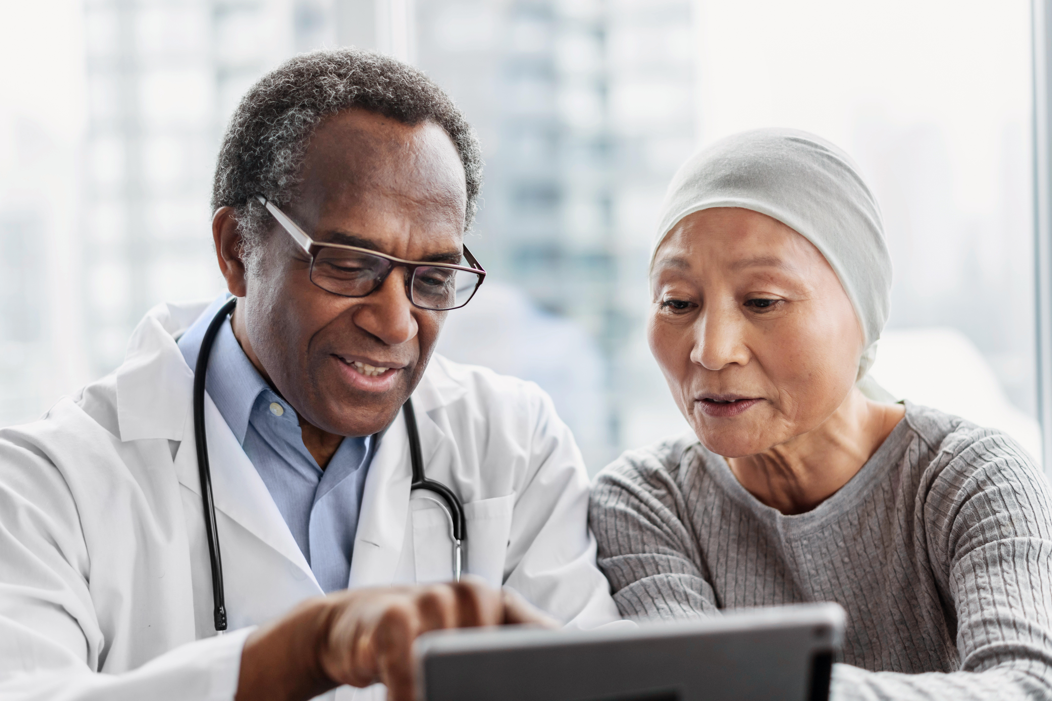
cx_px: 526
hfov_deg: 39.6
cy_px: 350
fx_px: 1461
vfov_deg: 27.0
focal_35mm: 50
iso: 320
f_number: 2.2
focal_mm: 50
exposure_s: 1/500
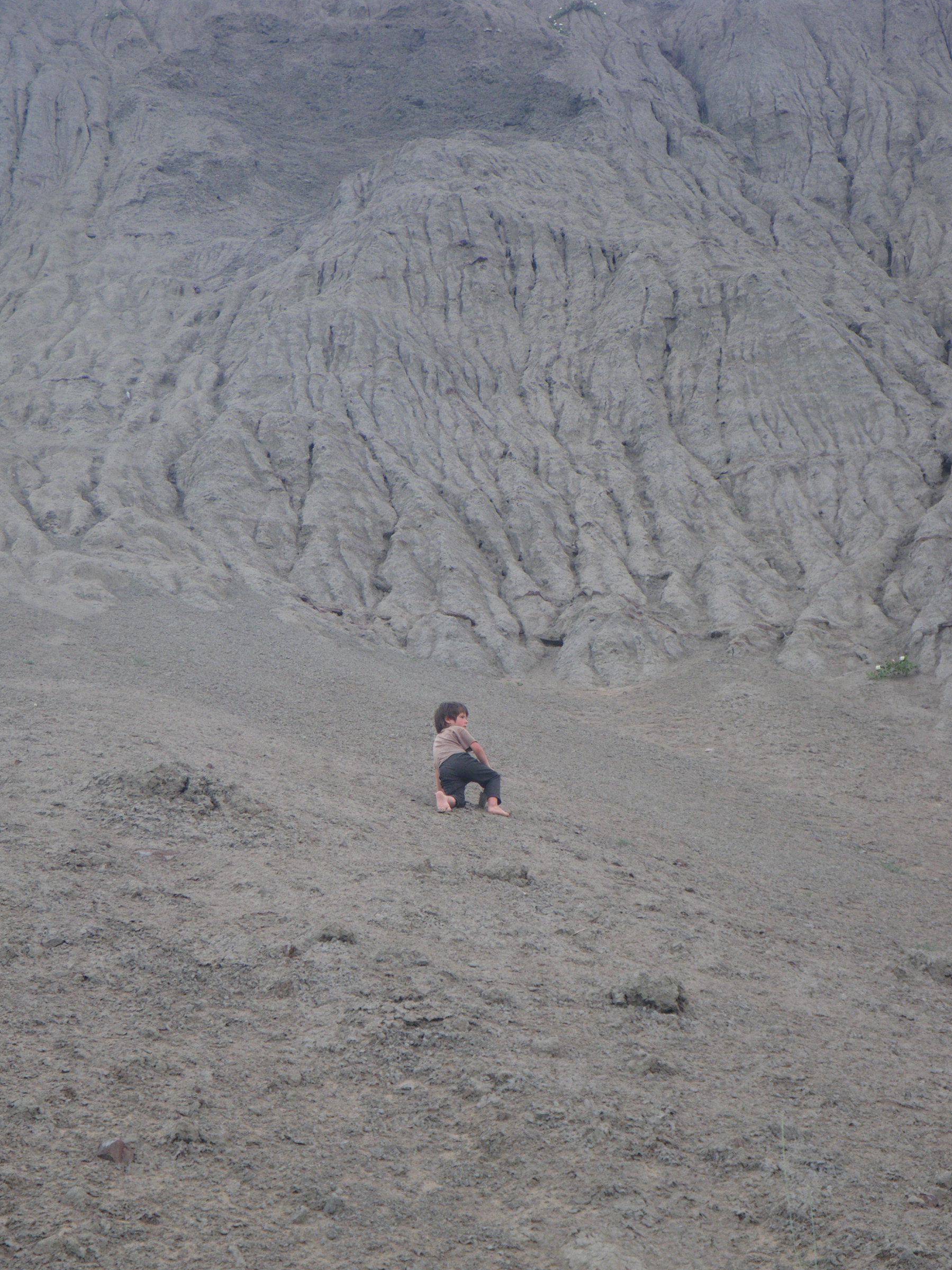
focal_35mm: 67
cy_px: 684
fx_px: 2457
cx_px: 497
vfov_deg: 29.0
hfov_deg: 21.9
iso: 64
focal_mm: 11.1
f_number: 4.6
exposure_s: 1/80
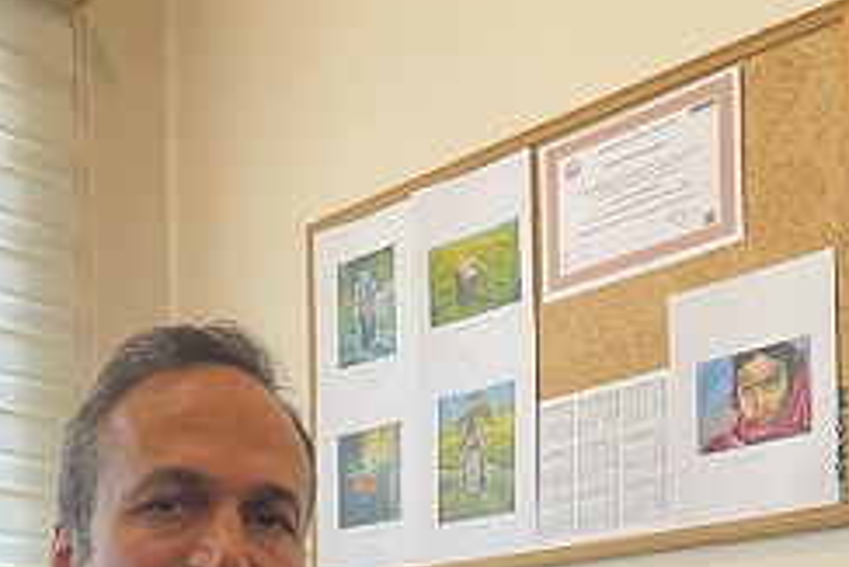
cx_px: 257
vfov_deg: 21.5
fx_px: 1321
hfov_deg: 35.1
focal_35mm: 56
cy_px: 767
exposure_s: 1/50
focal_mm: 4.2
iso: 64
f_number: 1.6
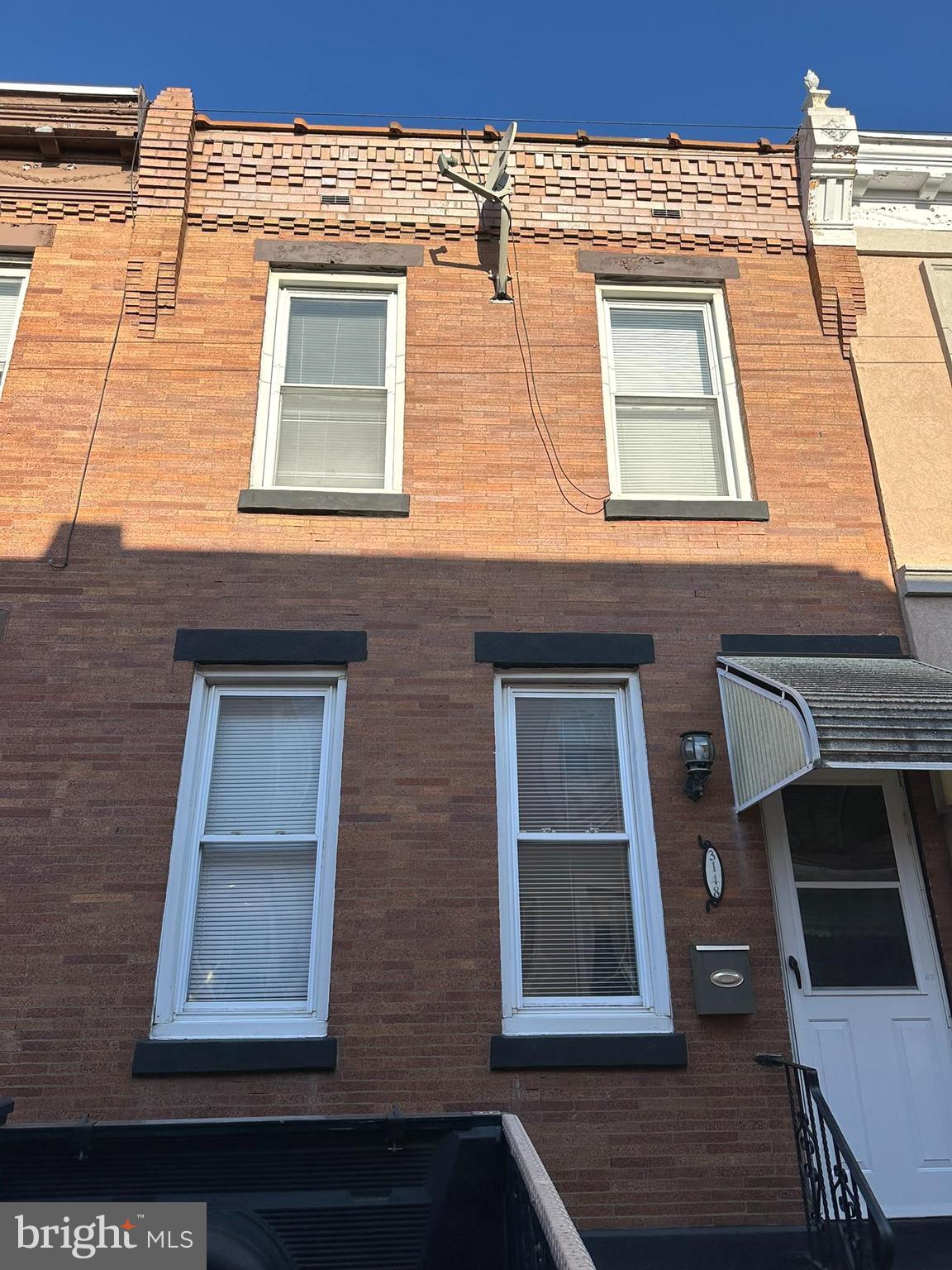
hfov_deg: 56.8
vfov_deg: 71.6
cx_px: 476
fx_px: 880
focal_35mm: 24
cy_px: 635
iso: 80
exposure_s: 1/3155
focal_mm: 6.86
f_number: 1.78
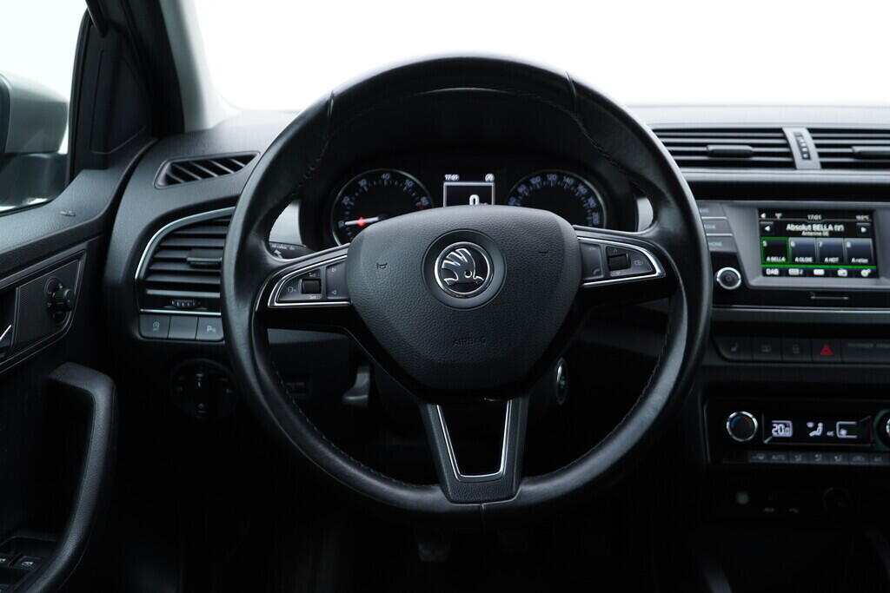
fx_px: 890
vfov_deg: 36.9
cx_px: 445
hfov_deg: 53.1
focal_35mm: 36
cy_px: 296
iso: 160
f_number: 2.8
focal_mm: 24
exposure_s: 1/40
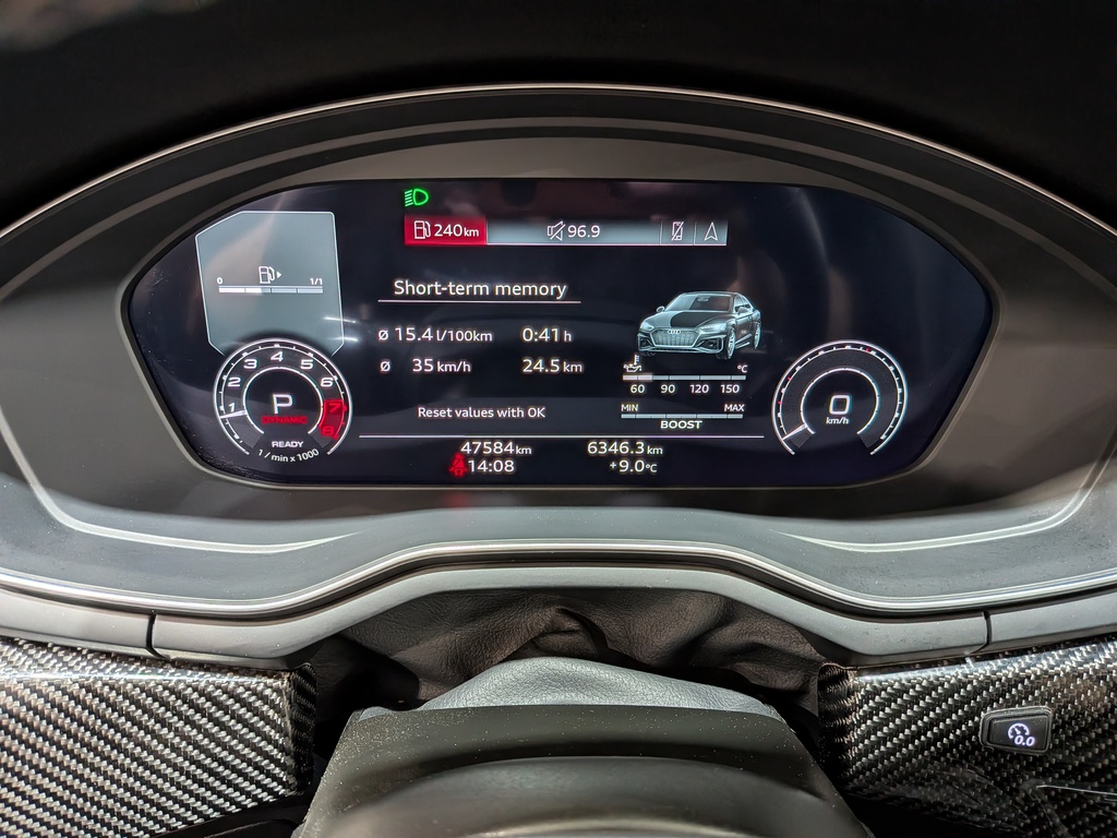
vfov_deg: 56.8
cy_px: 419
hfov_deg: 71.6
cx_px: 558
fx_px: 774
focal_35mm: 24
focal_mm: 4.53
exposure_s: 1/20
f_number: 1.7
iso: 43
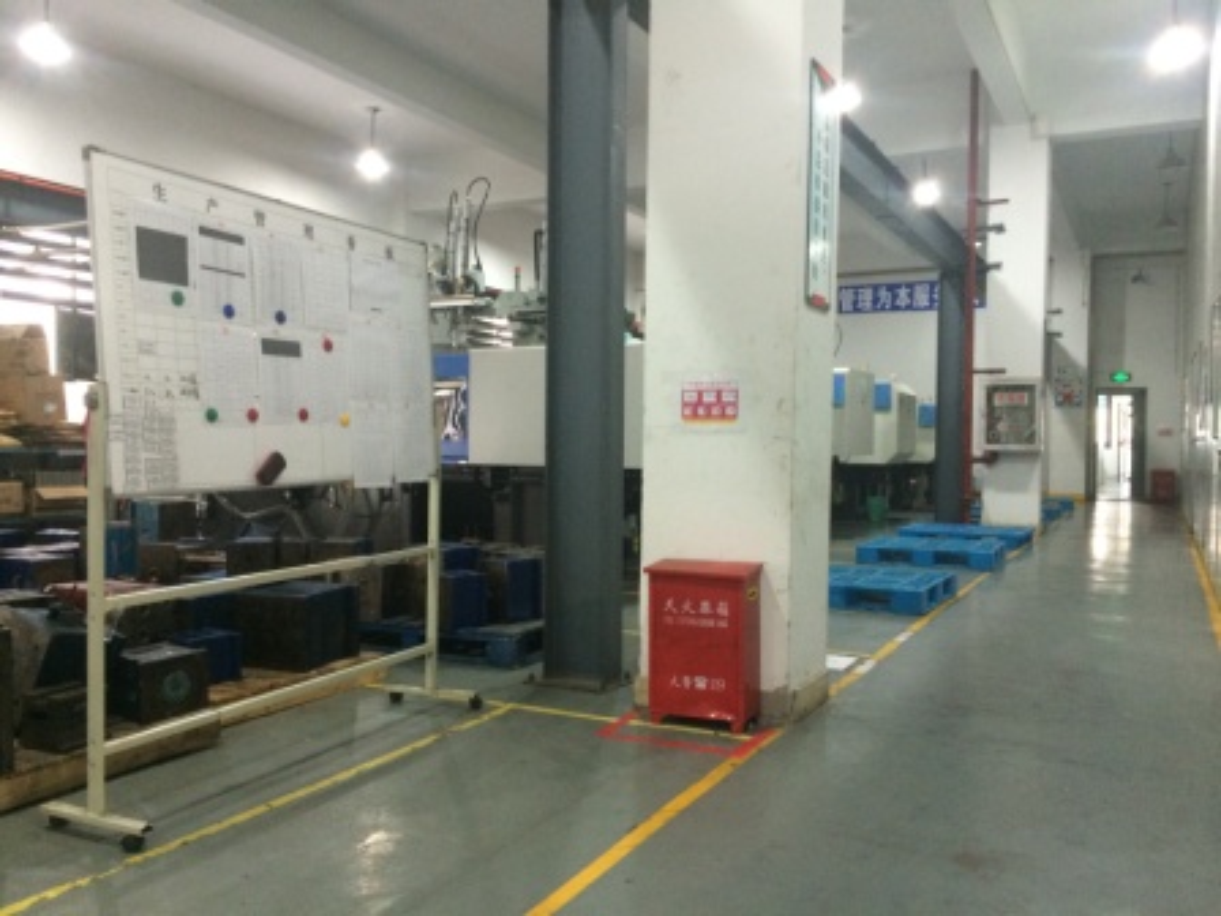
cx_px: 610
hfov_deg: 60.0
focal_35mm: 30
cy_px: 458
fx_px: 1058
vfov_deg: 46.8
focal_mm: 4.12
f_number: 2.2
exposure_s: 1/30
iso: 250
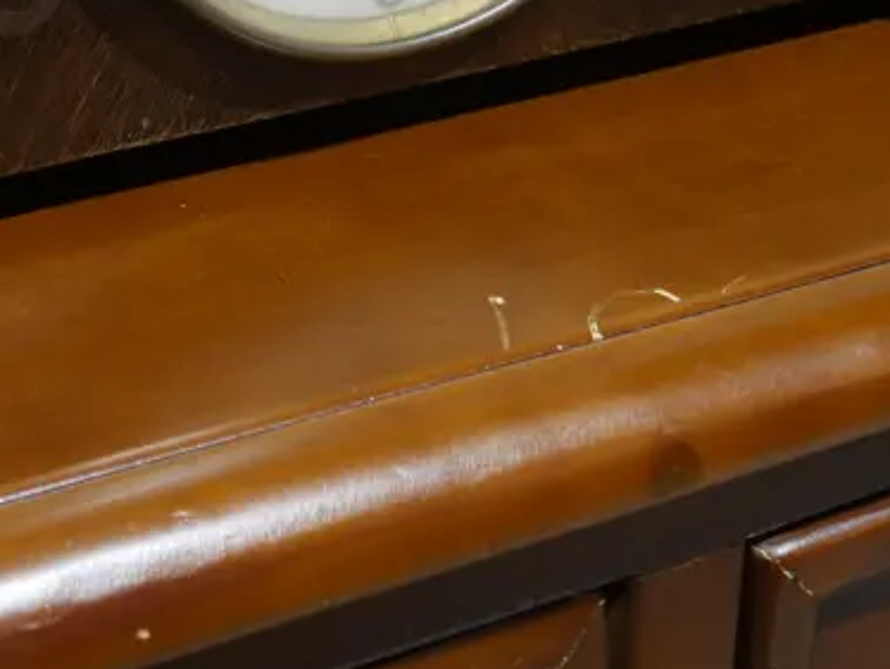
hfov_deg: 18.7
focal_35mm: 104
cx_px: 207
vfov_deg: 13.8
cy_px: -173
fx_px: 2676
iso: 500
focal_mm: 19
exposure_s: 1/60
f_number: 4.1
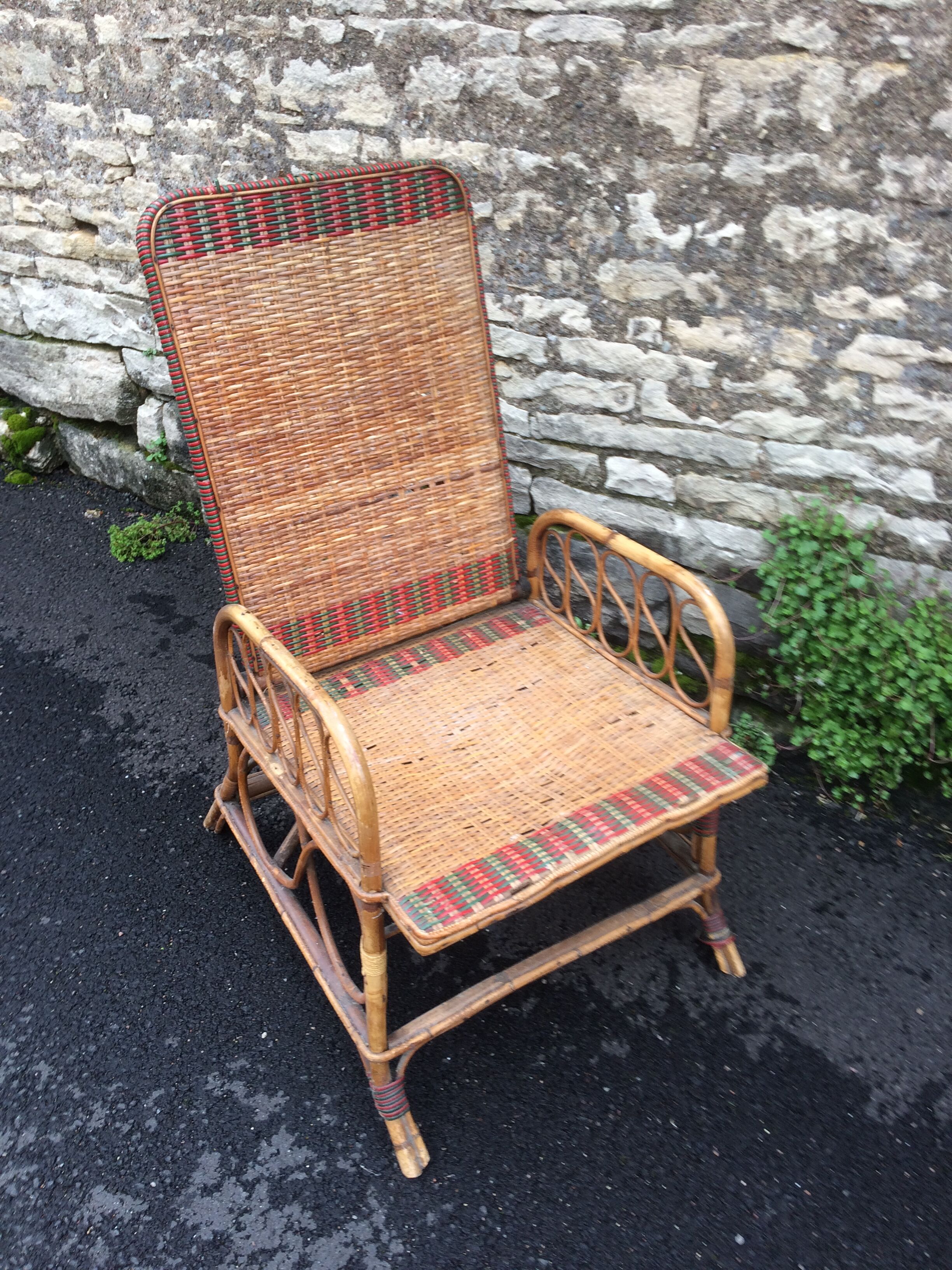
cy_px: 635
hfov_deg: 48.2
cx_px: 476
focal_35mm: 29
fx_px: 1063
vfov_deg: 61.7
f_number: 2.2
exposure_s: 1/100
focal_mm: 4.15
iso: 32
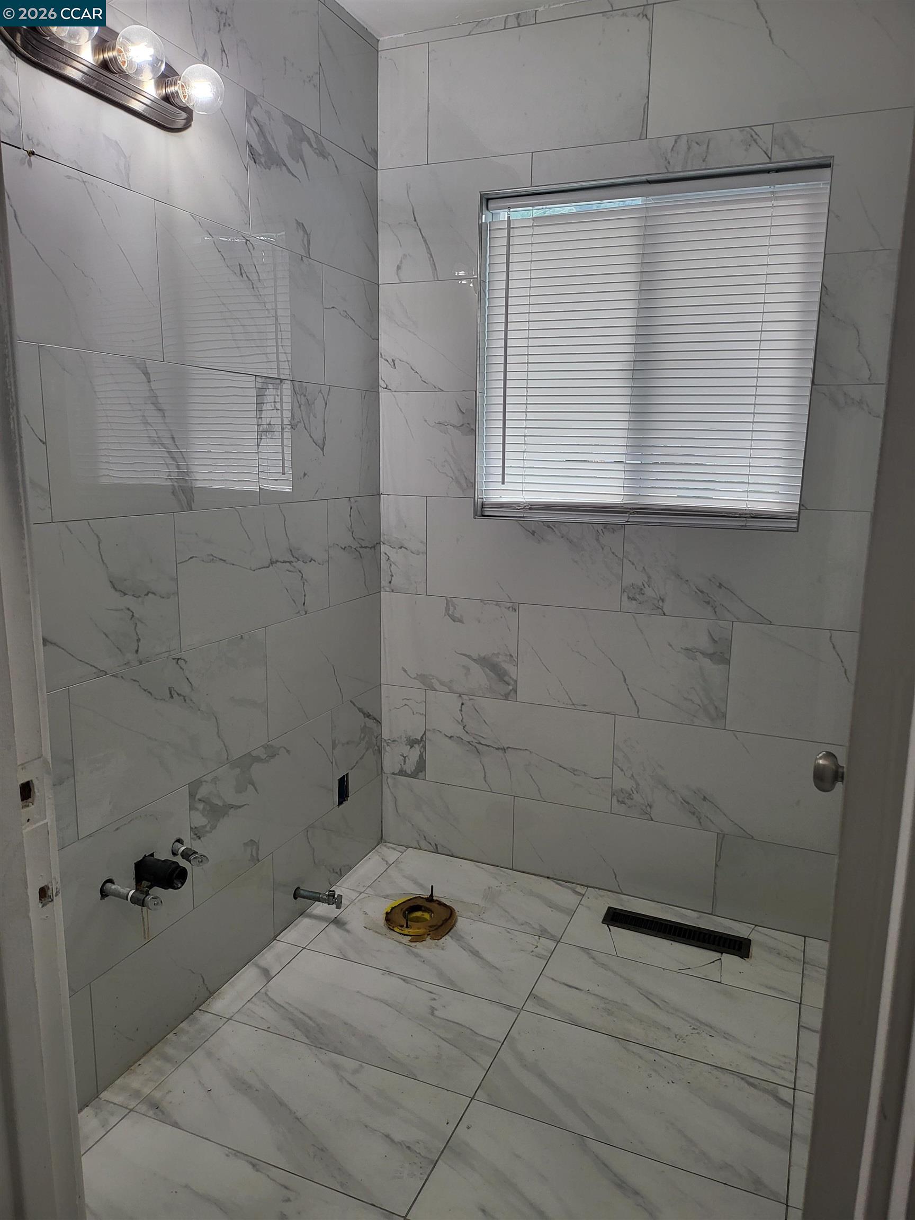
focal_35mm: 24
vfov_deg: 71.6
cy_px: 610
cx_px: 458
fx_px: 846
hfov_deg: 56.8
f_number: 1.8
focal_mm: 5
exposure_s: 1/120
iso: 64
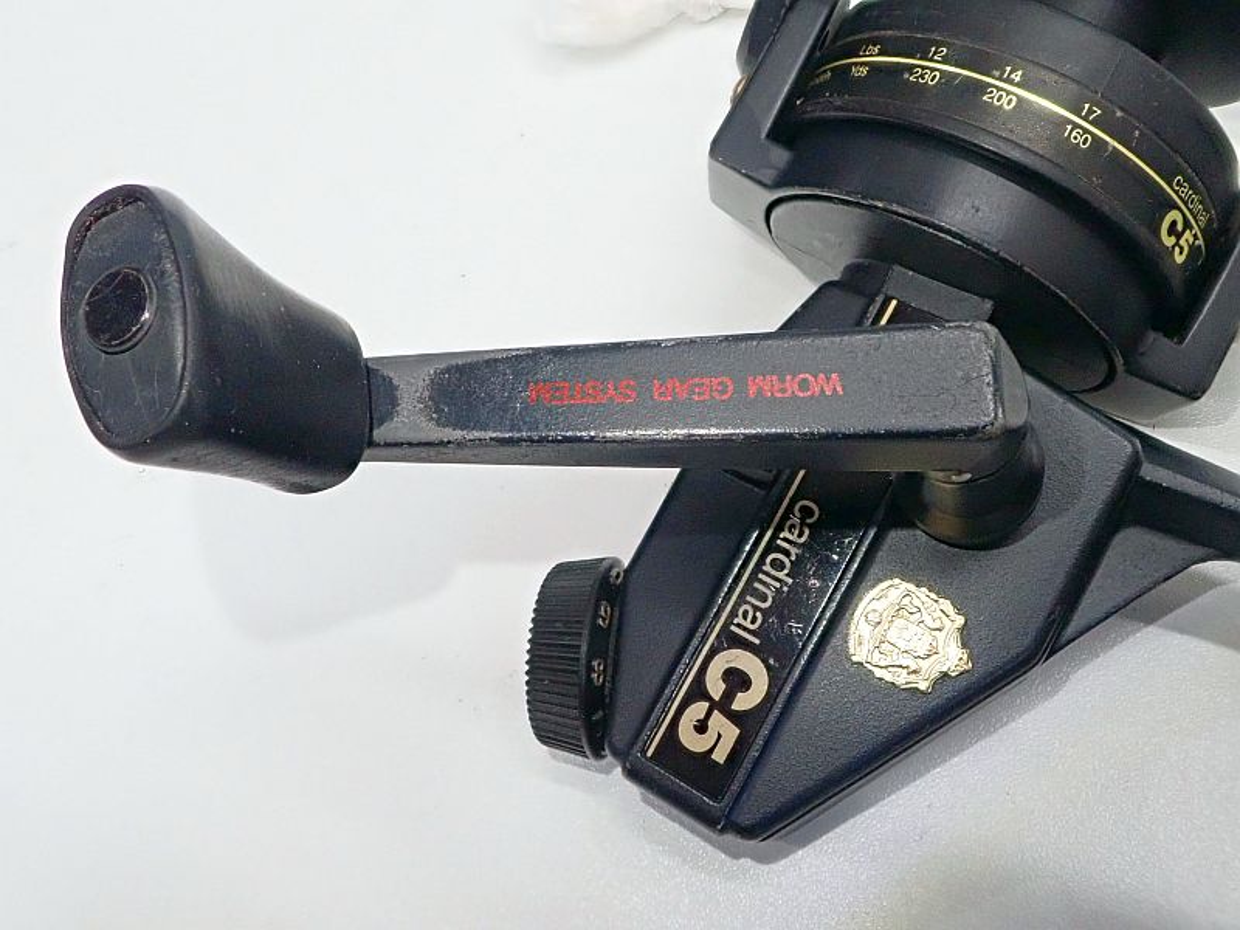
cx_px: 620
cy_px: 465
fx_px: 1075
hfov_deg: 60.0
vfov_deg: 46.8
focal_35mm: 30
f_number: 3.2
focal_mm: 5.5
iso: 800
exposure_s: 1/60
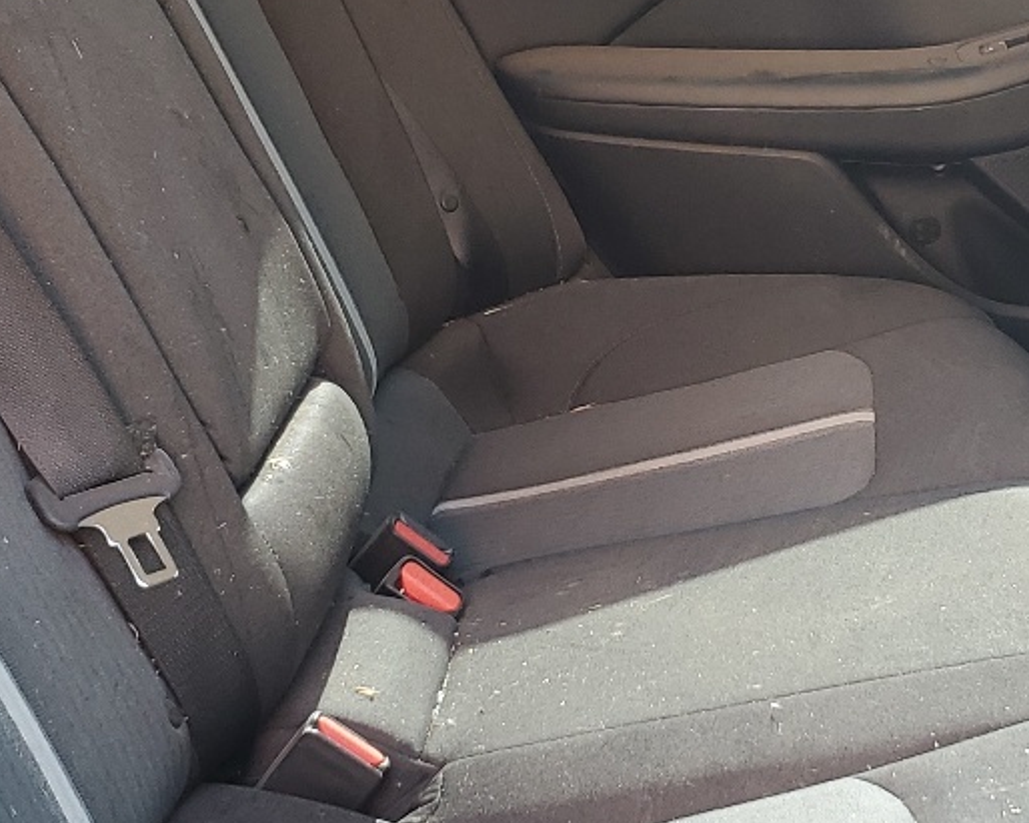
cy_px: 535
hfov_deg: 23.9
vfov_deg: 19.4
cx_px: 763
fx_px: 2405
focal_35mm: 79
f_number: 1.5
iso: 51
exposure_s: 1/50
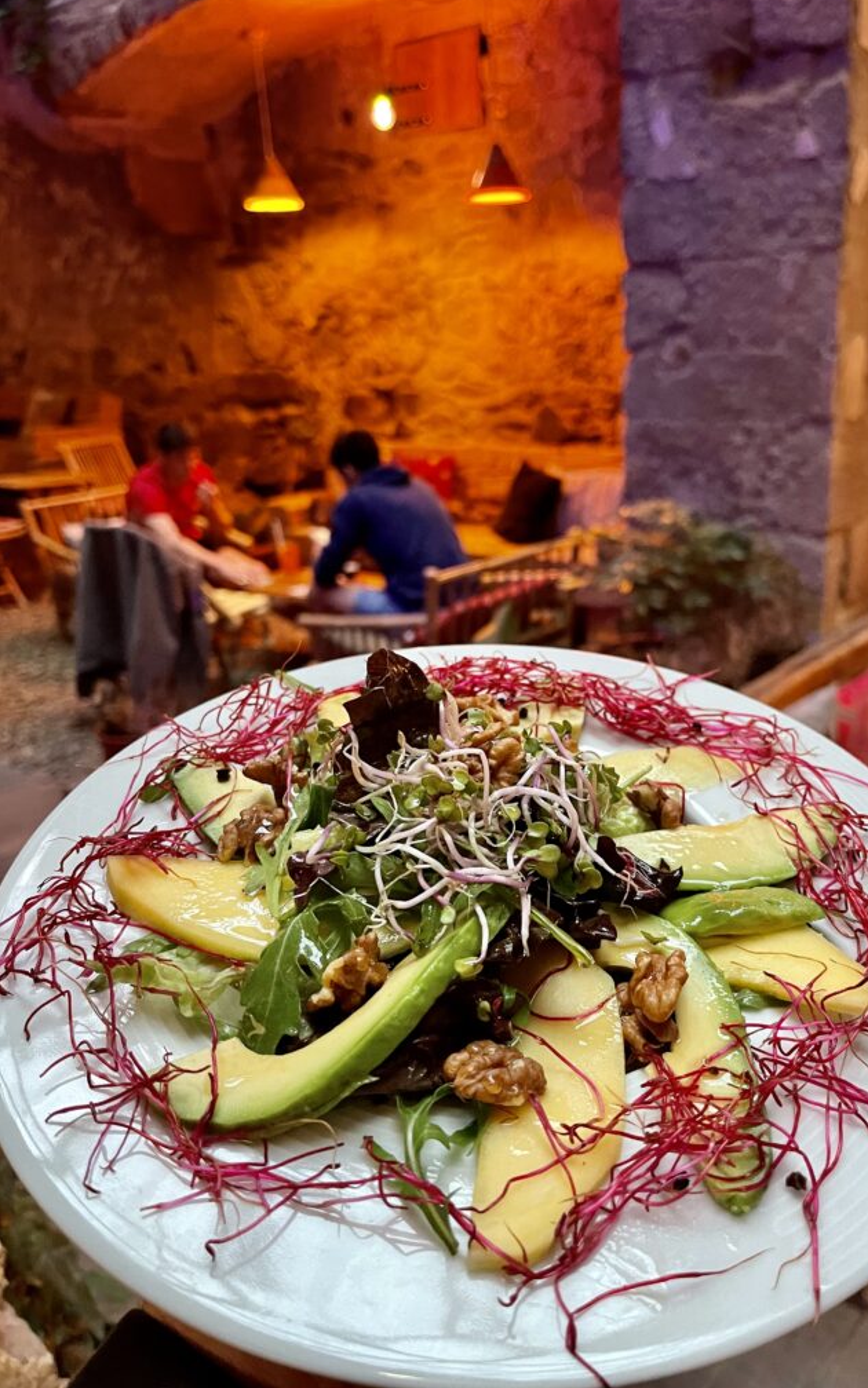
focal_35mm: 28
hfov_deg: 44.4
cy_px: 684
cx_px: 506
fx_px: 1060
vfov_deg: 66.5
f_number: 1.6
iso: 640
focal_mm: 5.1
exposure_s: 1/33
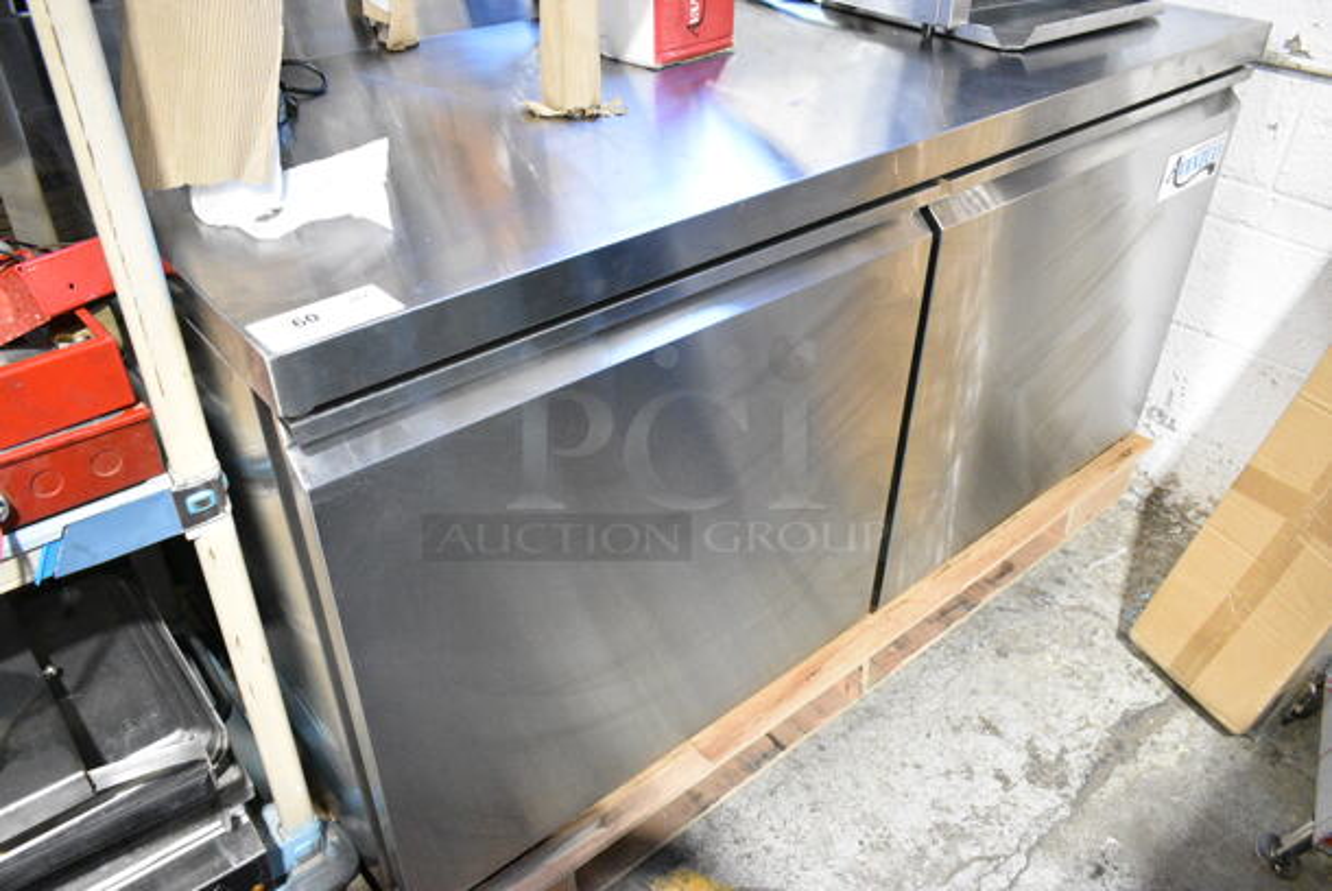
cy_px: 446
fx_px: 1000
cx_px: 666
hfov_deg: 67.3
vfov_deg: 48.0
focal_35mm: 27
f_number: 5.6
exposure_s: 1/125
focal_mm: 18
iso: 6400
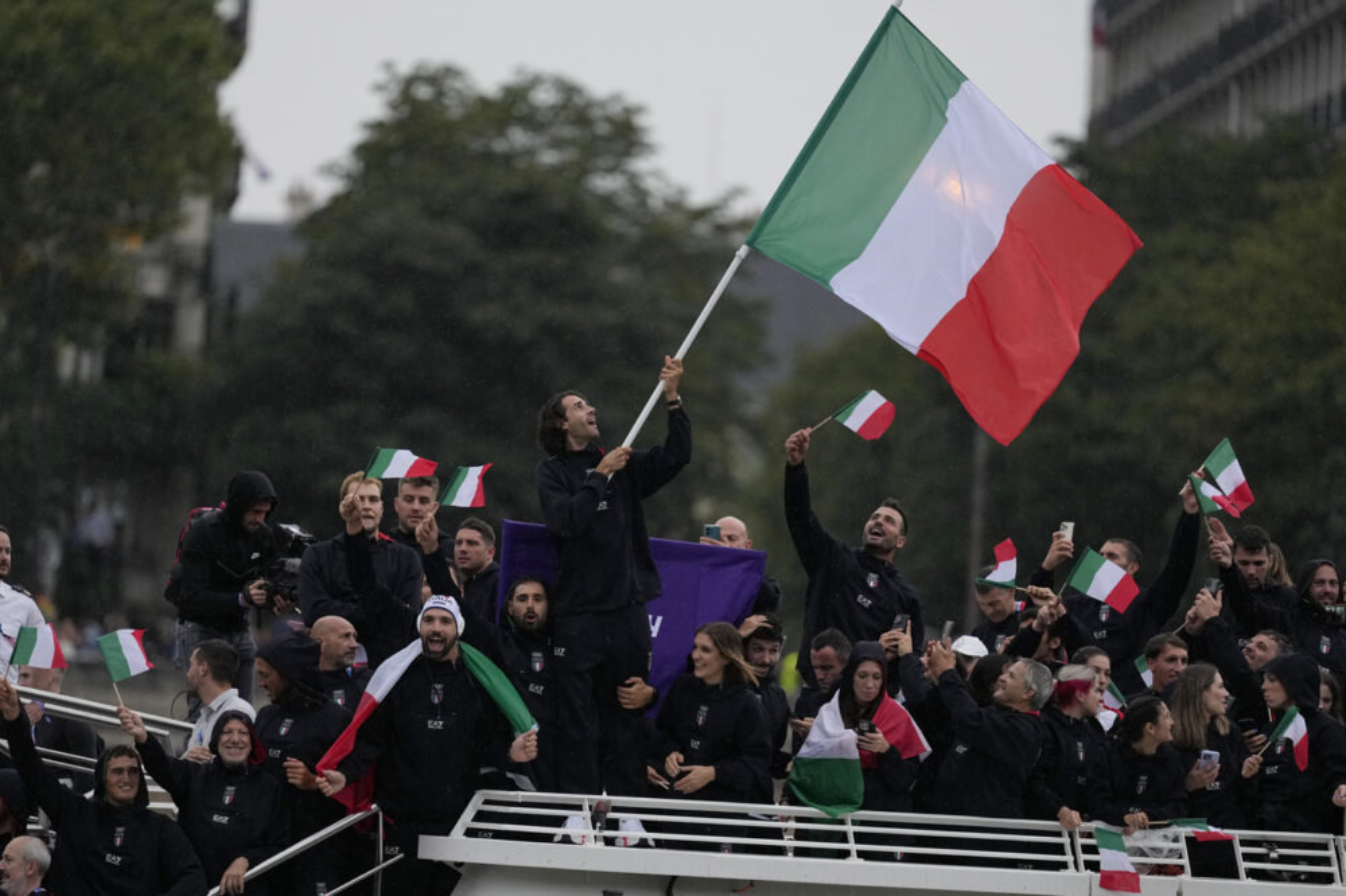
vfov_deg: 4.6
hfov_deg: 6.9
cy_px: 448
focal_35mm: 300
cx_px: 673
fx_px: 11212
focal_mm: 300
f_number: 2.8
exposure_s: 1/1250
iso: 2500
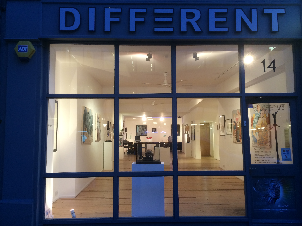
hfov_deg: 60.0
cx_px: 151
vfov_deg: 46.8
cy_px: 113
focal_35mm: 30
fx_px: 262
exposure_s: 1/33
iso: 160
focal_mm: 4.12
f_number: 2.2
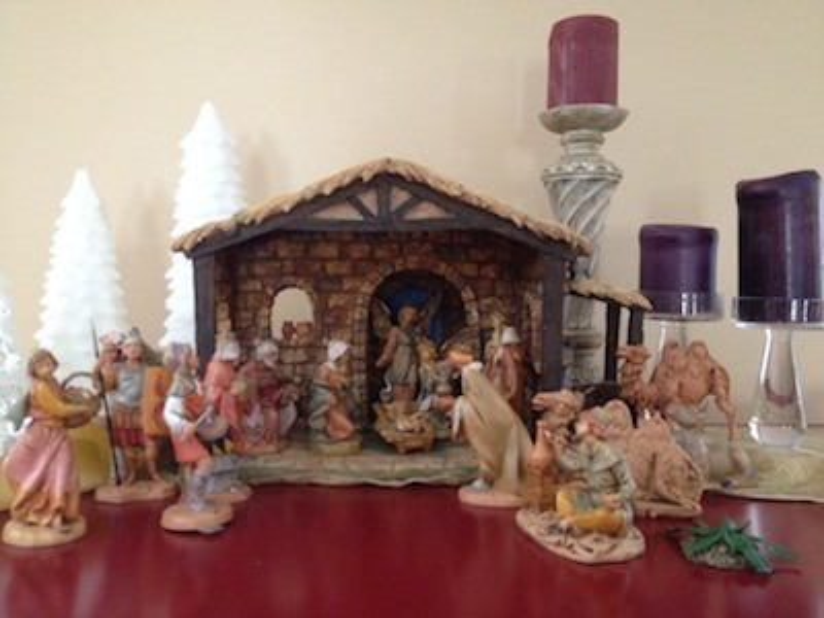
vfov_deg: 40.7
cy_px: 309
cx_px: 412
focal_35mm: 35
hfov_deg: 52.6
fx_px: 833
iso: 400
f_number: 2.4
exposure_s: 1/20
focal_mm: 4.28
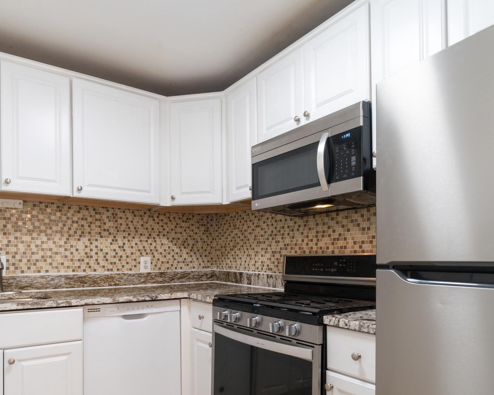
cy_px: 259
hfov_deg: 72.3
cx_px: 220
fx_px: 336
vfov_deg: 59.7
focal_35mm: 23
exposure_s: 1/13
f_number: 4
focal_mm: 10
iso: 100
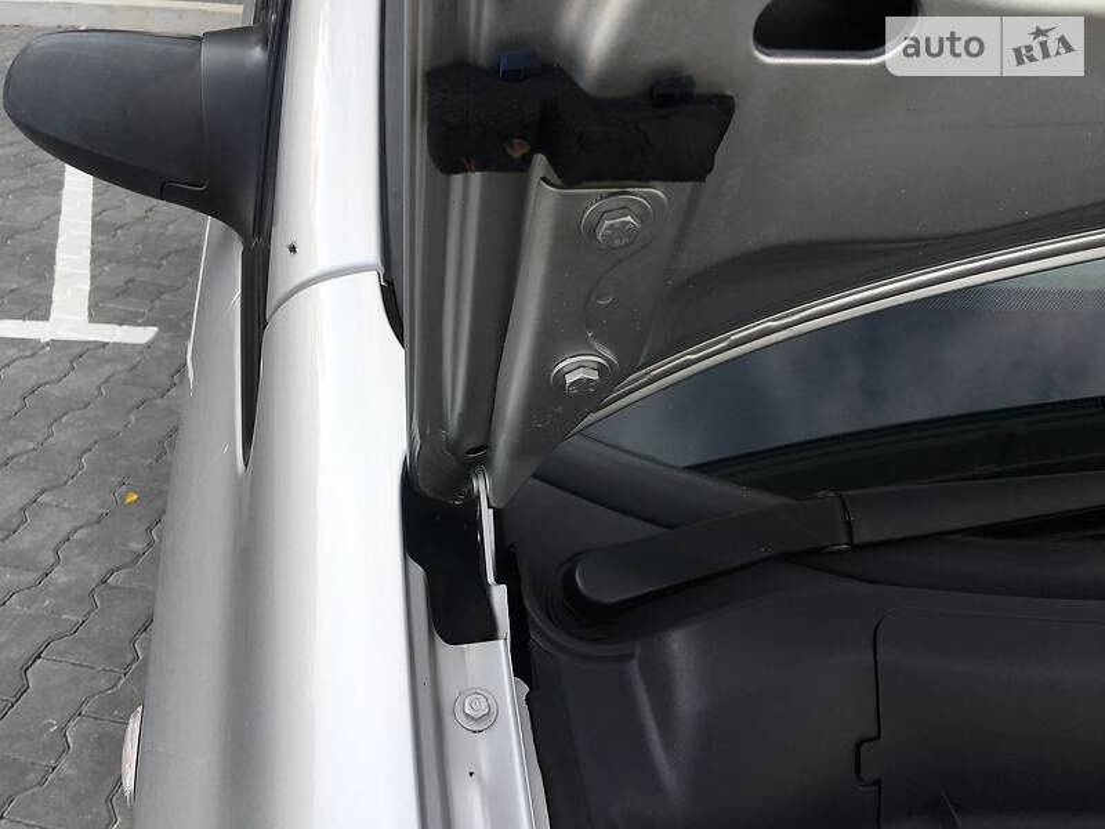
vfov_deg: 48.2
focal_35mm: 29
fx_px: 926
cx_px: 552
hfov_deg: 61.7
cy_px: 414
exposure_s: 1/646
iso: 25
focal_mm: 4.2
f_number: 2.2
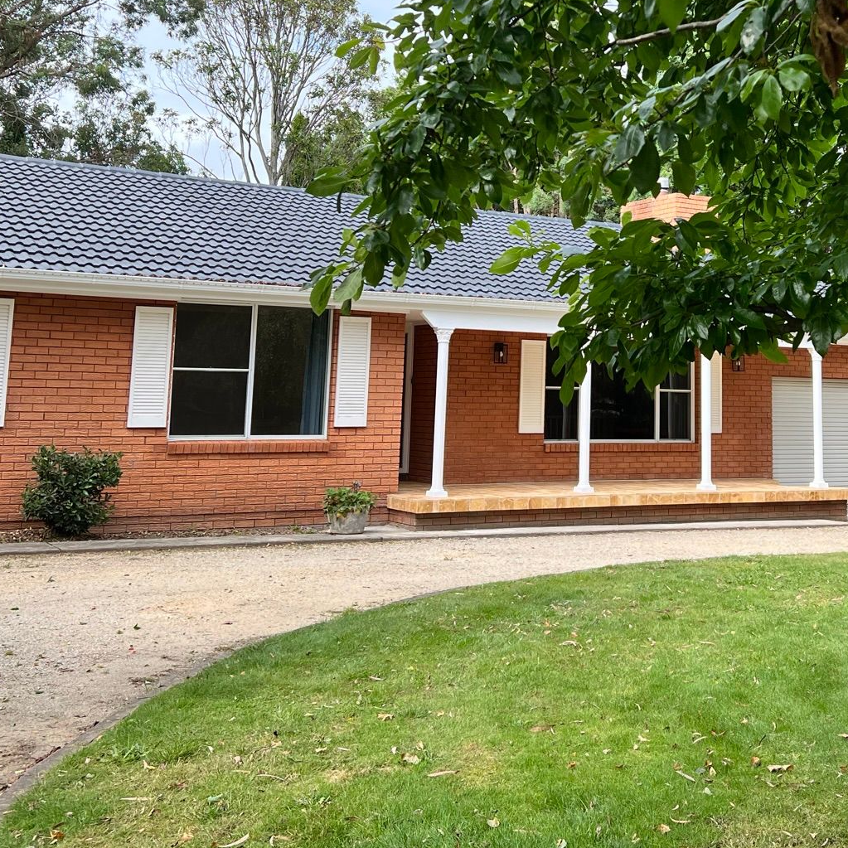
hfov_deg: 36.2
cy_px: 226
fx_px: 1275
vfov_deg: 36.1
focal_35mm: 46
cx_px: 603
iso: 50
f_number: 1.5
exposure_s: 1/957
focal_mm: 5.7
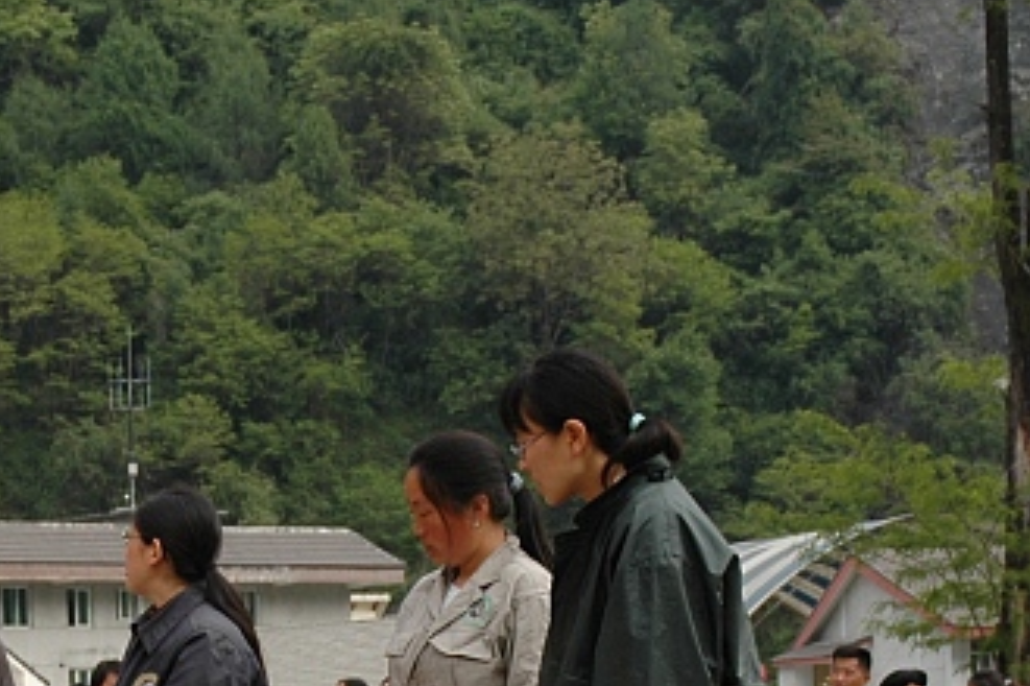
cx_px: 241
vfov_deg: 9.9
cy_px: 922
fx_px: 3876
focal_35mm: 136
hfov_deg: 15.1
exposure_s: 1/250
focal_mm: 29
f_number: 5.6
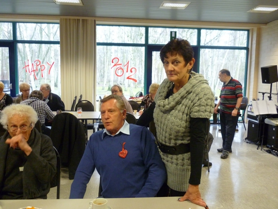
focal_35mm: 31
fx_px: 249
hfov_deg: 58.4
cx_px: 139
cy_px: 104
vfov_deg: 45.4
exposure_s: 1/30
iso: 400
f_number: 2.8
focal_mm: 5.5
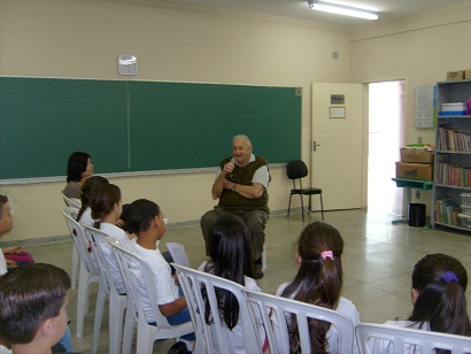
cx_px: 236
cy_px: 177
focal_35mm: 35
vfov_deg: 40.7
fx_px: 477
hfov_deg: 52.6
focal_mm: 5.8
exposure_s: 1/45
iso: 100
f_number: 2.8
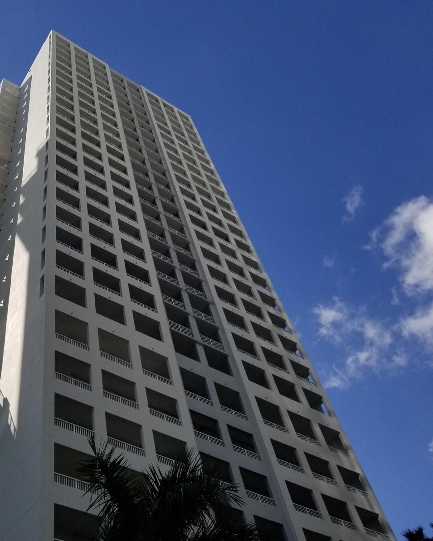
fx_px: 545
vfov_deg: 52.8
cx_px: 83
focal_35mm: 34
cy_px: 270
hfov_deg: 41.4
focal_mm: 4.3
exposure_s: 1/4848
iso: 50
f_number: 1.7
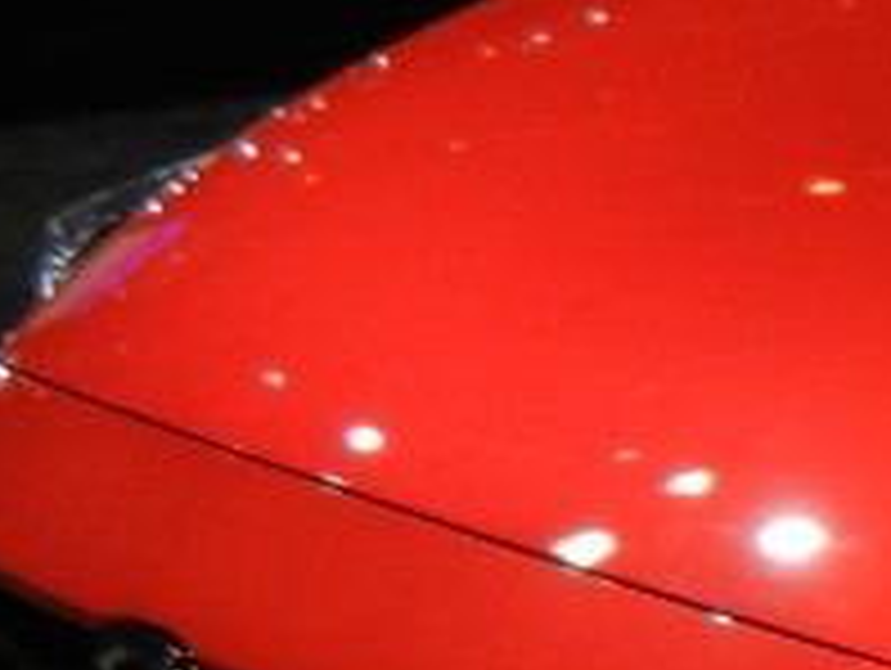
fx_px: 3994
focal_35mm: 155
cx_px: 1494
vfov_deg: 9.6
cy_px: 355
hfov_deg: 11.9
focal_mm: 5.4
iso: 173
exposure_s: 1/60
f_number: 3.5
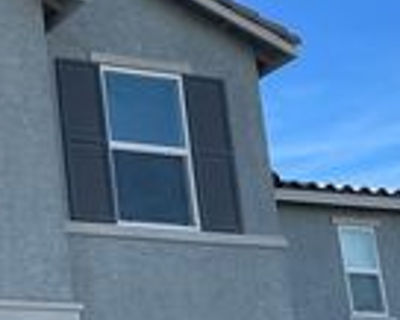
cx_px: -159
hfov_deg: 18.7
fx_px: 1102
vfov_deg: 16.4
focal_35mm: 93
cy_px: 269
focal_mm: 4.2
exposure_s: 1/1742
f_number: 1.6
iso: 32
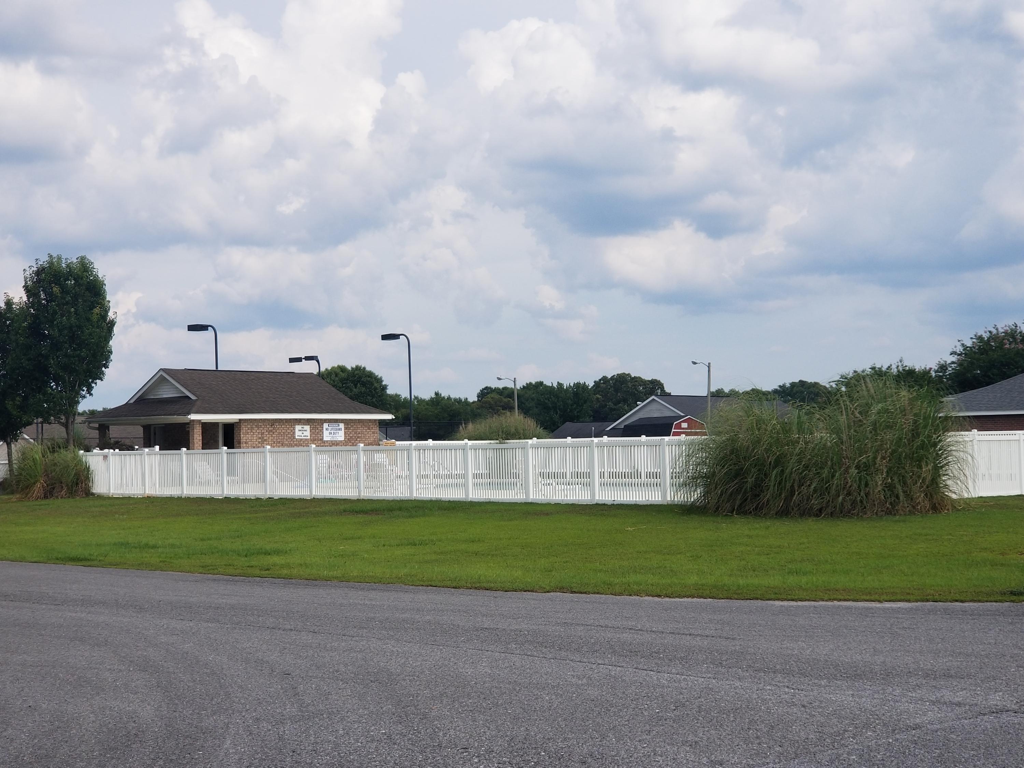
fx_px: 1538
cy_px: 384
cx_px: 512
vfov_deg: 28.0
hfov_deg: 36.8
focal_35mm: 52
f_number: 2.4
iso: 25
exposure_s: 1/814
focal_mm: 6
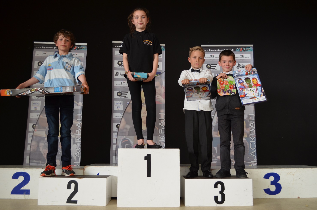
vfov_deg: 36.7
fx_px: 316
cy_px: 105
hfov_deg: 53.2
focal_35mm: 36
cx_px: 158
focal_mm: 24
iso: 400
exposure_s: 1/80
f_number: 4.5
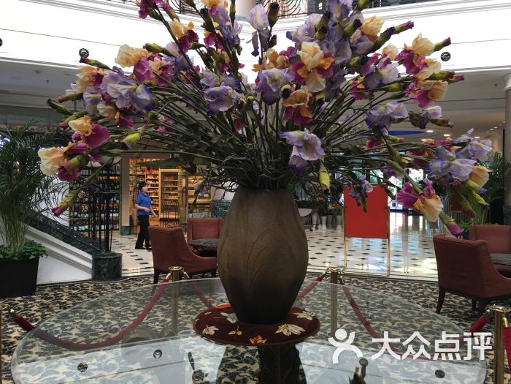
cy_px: 192
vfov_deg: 48.2
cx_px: 256
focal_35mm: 29
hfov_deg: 61.7
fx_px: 428
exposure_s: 1/33
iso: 50
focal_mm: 4.15
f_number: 2.2
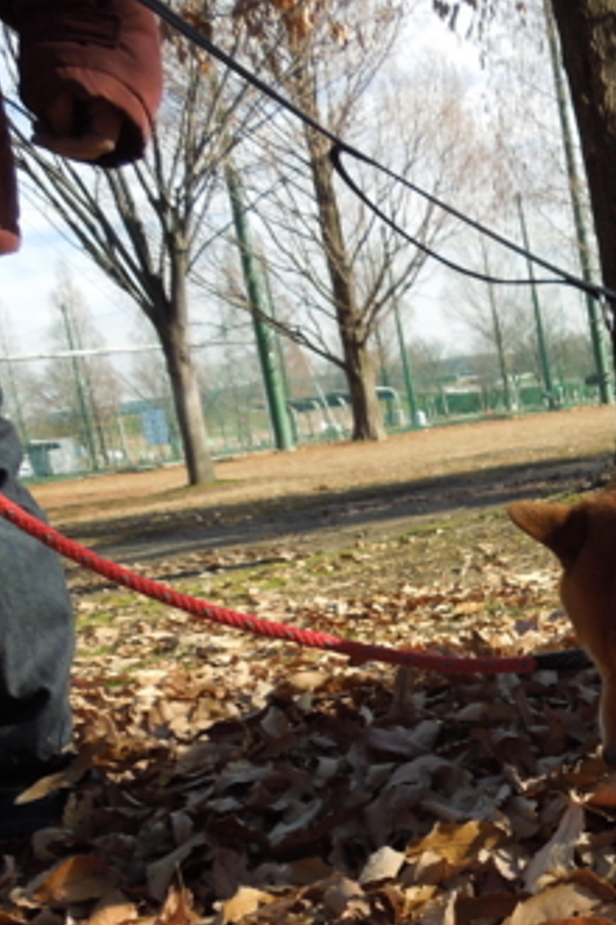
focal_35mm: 63
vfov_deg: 31.3
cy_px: 701
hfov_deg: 20.1
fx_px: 1617
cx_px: 750
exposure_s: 1/400
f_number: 3.3
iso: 100
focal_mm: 4.5
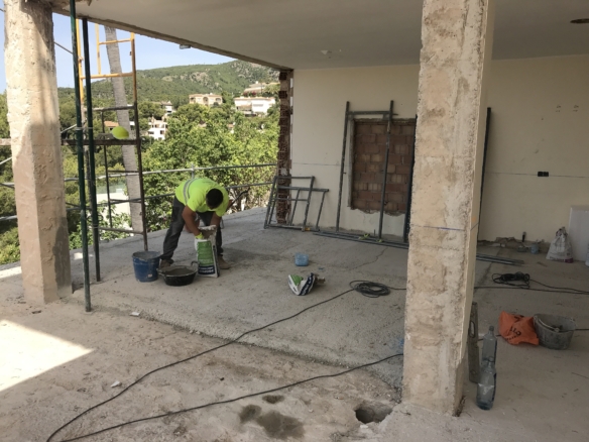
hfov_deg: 63.4
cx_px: 294
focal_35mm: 28
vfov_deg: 49.7
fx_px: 476
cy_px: 221
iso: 20
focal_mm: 3.99
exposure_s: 1/1451
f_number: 1.8
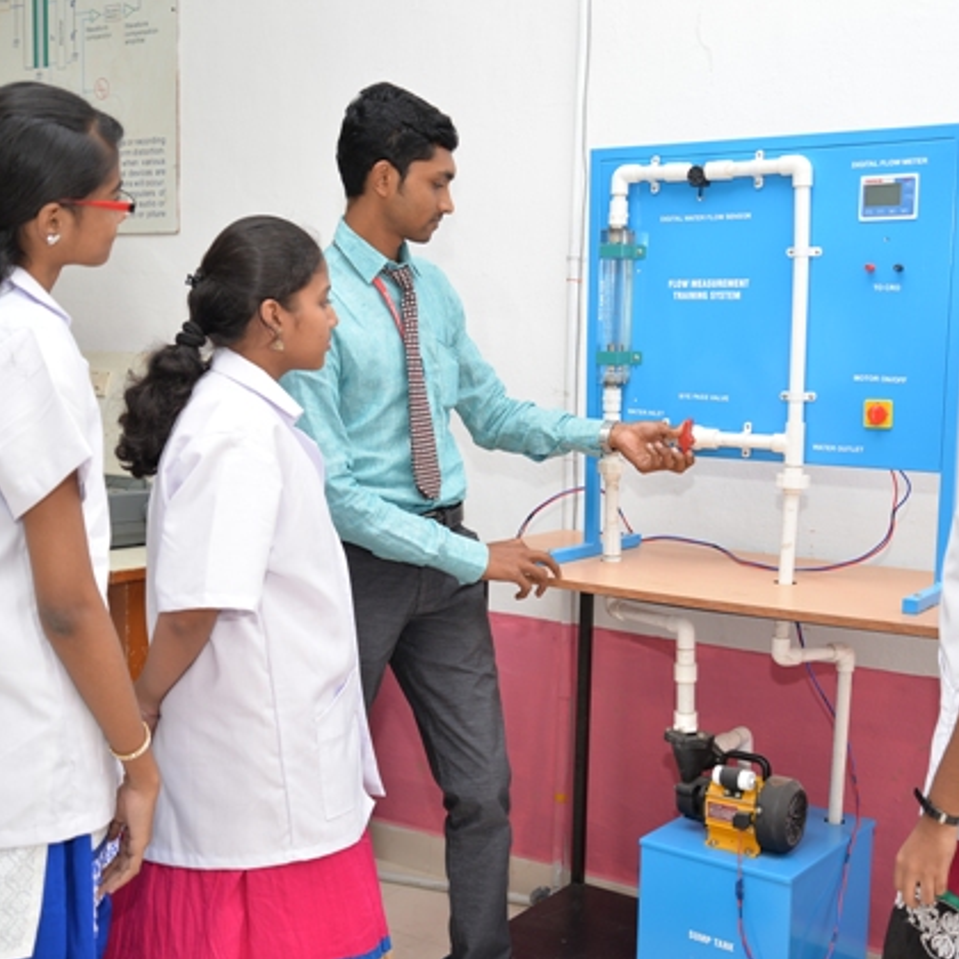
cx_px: 537
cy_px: 478
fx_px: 1379
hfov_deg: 38.3
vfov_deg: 38.3
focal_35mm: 44
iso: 250
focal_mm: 34
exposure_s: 1/200
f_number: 4
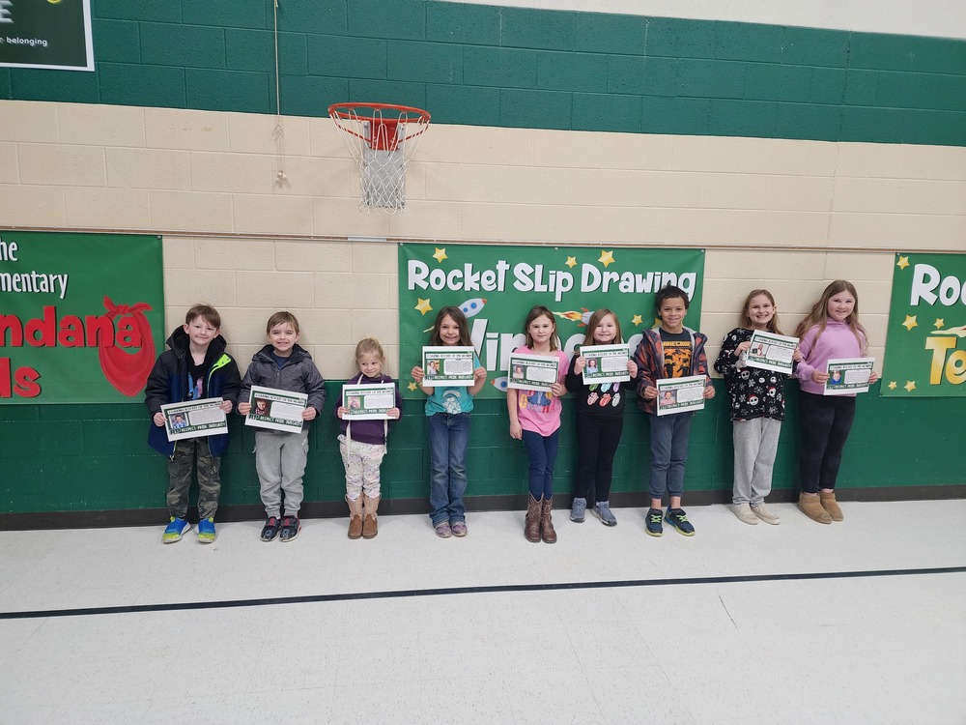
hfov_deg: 73.9
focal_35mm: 23
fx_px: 642
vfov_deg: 58.9
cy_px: 362
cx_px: 483
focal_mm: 6.4
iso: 320
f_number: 1.8
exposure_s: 1/120
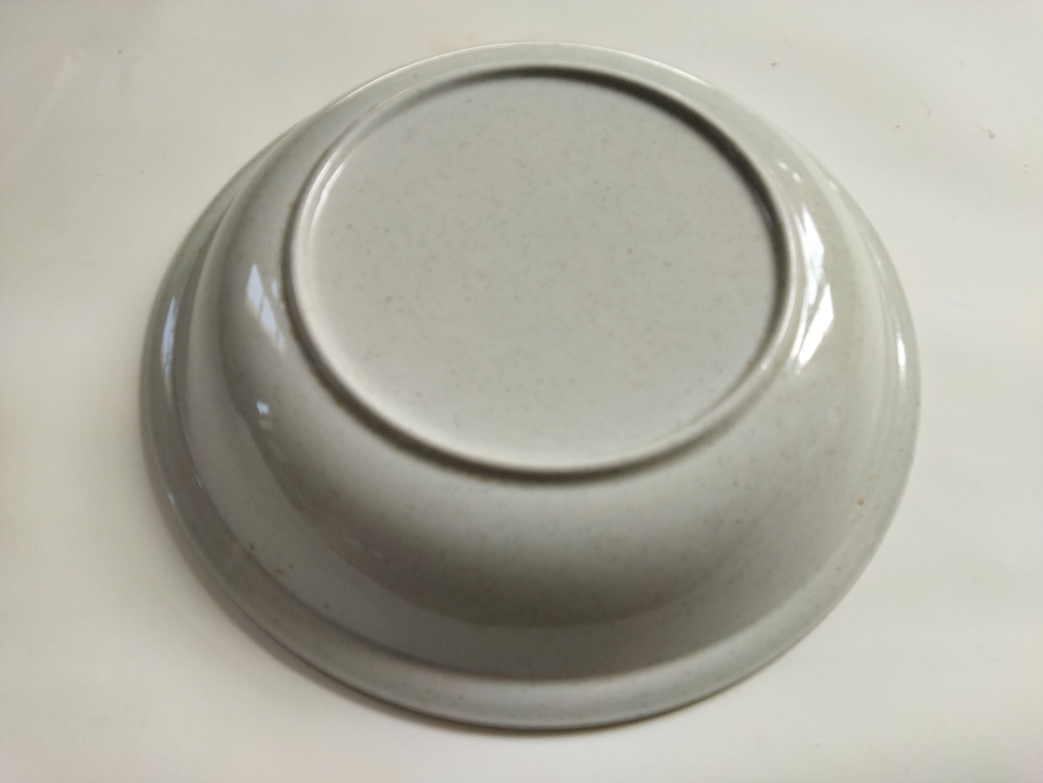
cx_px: 522
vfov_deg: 51.4
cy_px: 392
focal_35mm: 27
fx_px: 814
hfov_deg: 65.3
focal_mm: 4.71
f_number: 1.79
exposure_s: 1/182
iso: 99
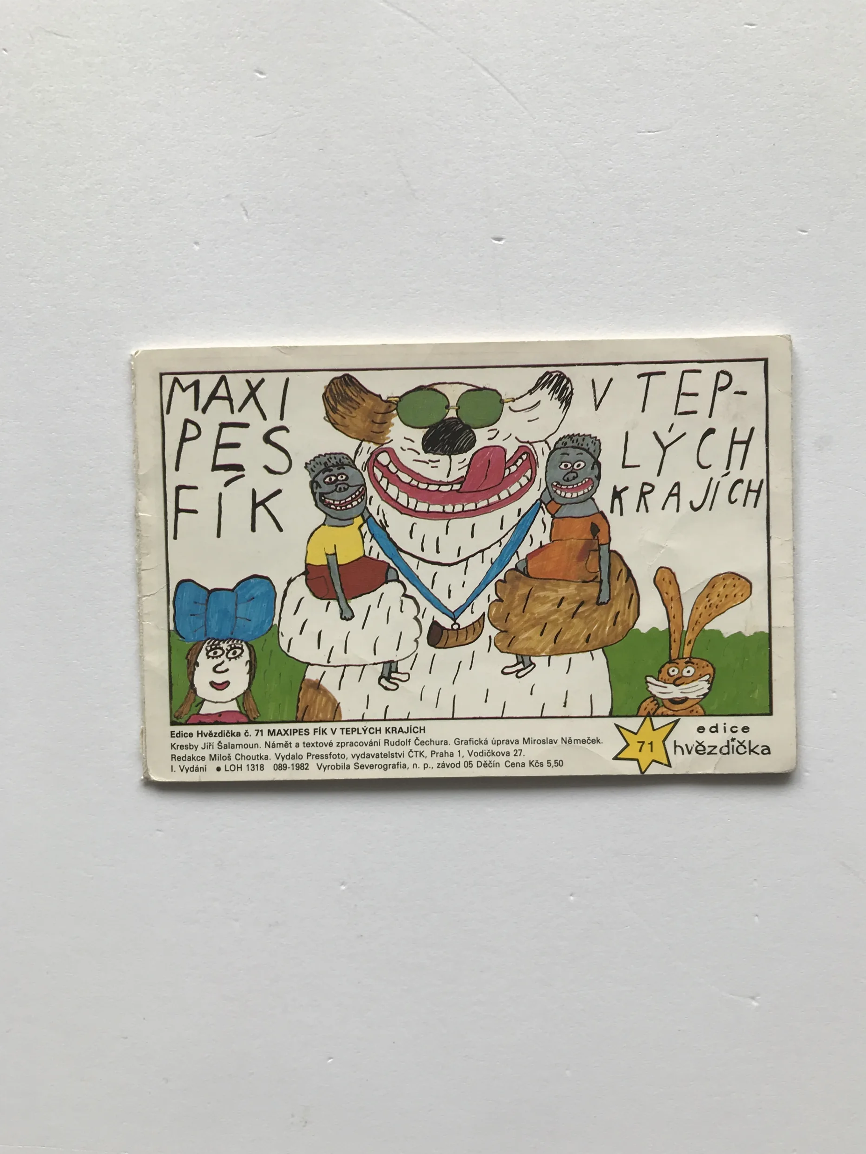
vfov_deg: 61.7
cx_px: 440
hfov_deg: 48.2
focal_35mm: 29
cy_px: 582
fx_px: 967
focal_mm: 3.99
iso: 20
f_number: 1.8
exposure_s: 1/204
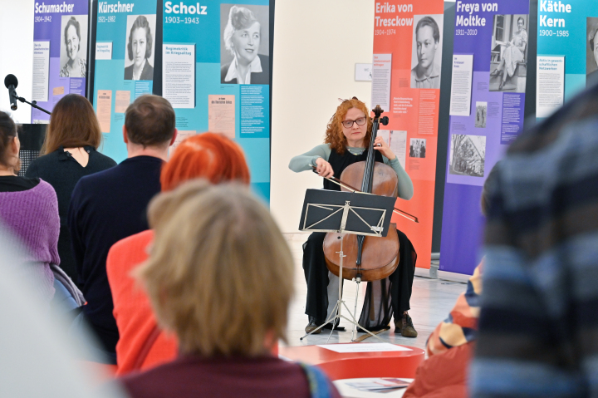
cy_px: 199
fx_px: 1992
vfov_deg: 11.4
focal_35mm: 120
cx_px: 299
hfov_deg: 17.1
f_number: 8
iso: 2000
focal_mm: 120
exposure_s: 1/40
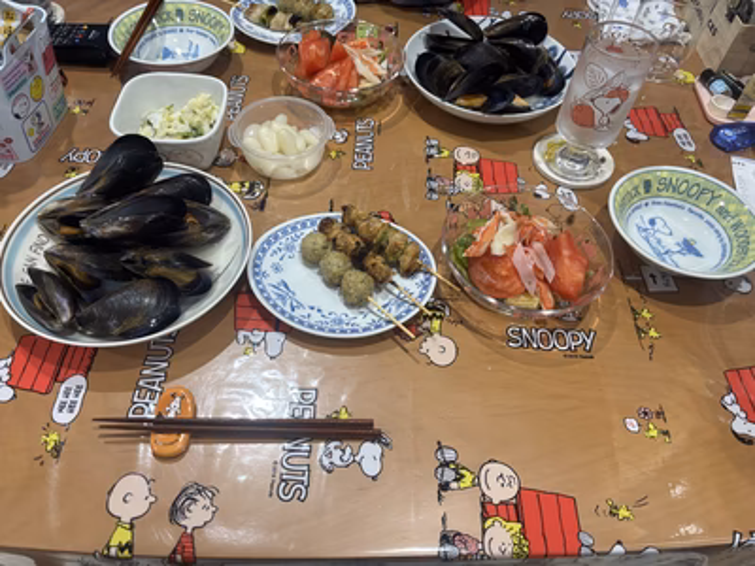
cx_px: 378
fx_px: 567
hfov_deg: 67.3
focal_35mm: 26
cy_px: 283
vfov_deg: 53.1
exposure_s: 1/60
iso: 250
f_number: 1.6
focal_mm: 5.96
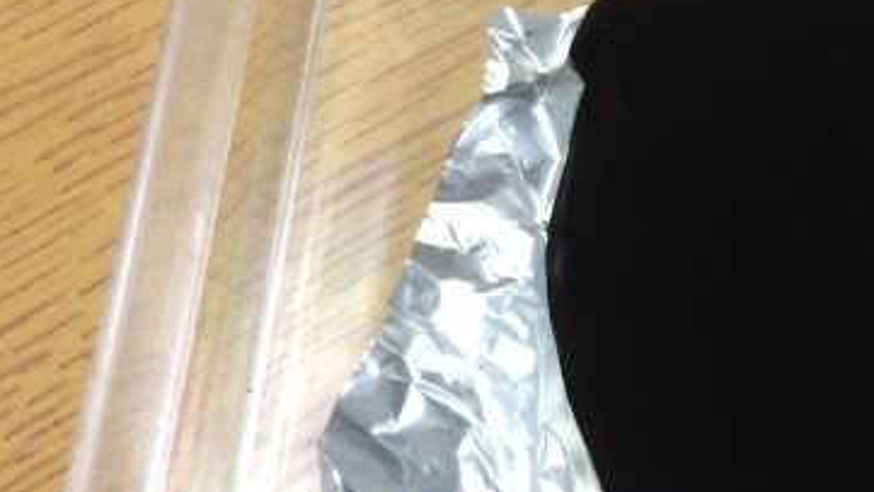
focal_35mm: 87
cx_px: 1080
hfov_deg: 22.3
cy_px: 354
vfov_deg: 13.9
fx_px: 2016
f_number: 2.2
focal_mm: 4.12
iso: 100
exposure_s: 1/33
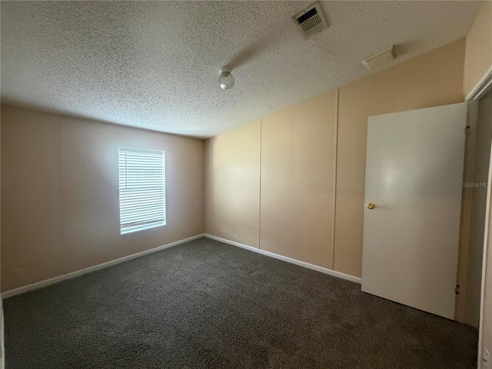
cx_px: 246
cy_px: 184
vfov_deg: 85.7
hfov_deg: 102.1
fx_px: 199
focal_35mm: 14
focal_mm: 2.22
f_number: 2.2
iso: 500
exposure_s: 1/60
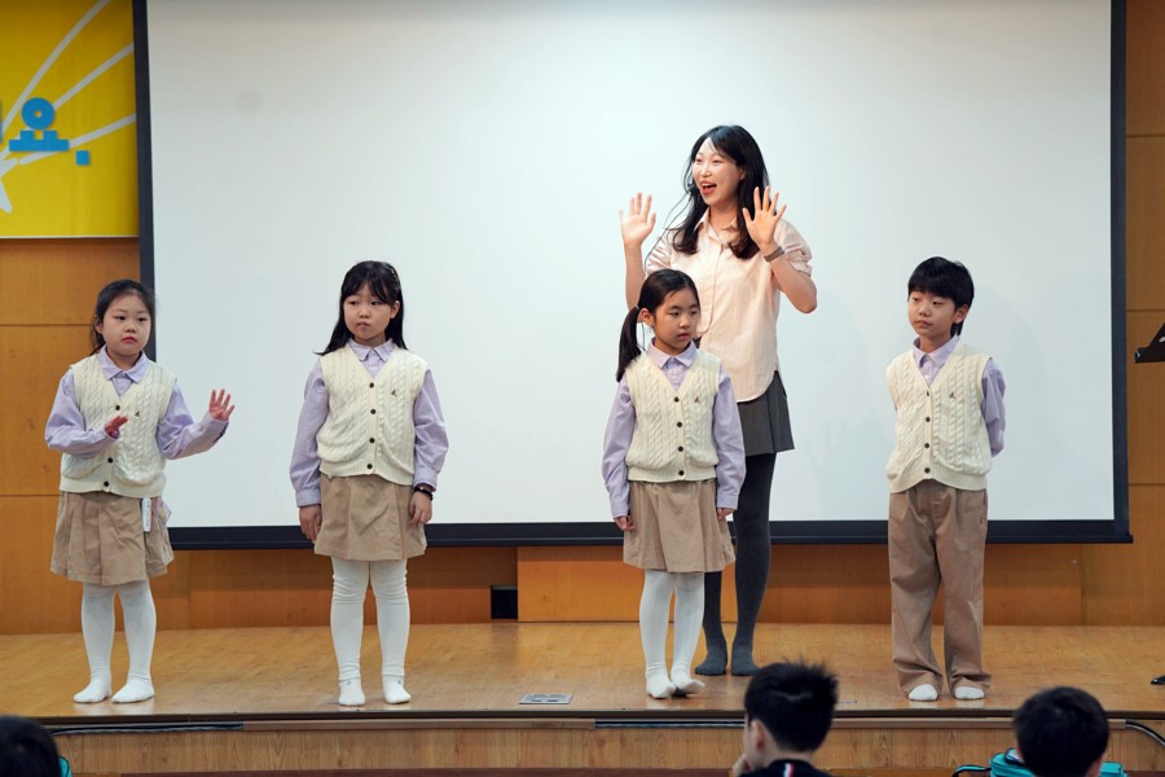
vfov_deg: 11.9
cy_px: 388
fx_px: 3721
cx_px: 582
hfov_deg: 17.8
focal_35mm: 115
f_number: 4
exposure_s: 1/160
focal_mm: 115
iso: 1000
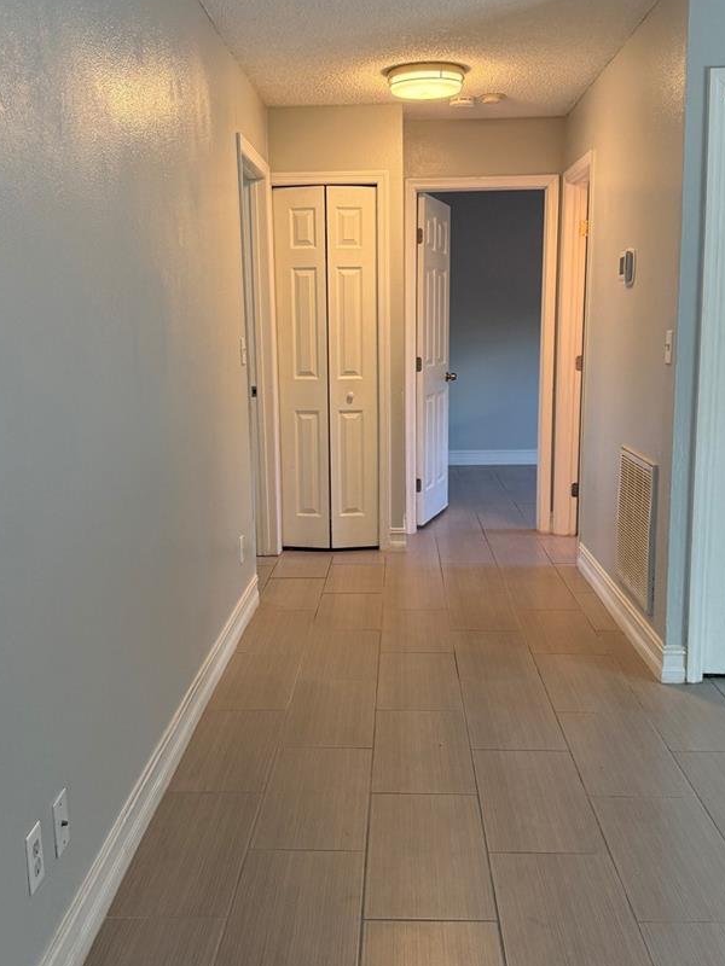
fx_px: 1005
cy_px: 500
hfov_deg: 39.7
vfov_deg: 51.3
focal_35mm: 36
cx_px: 355
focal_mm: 6.76
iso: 200
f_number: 1.78
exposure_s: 1/120
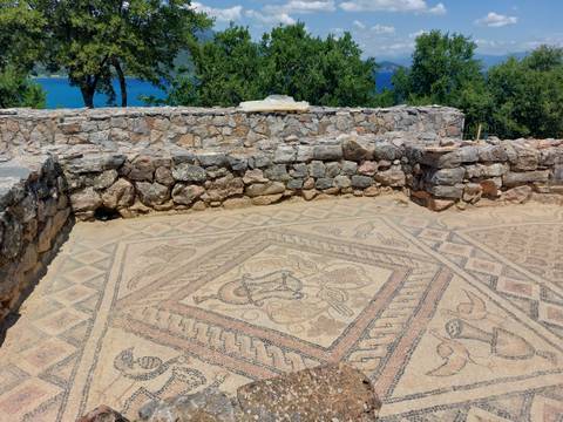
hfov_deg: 69.4
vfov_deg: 54.9
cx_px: 282
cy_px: 211
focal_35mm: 25
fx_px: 407
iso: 25
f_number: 1.8
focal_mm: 5.23
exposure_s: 1/2187
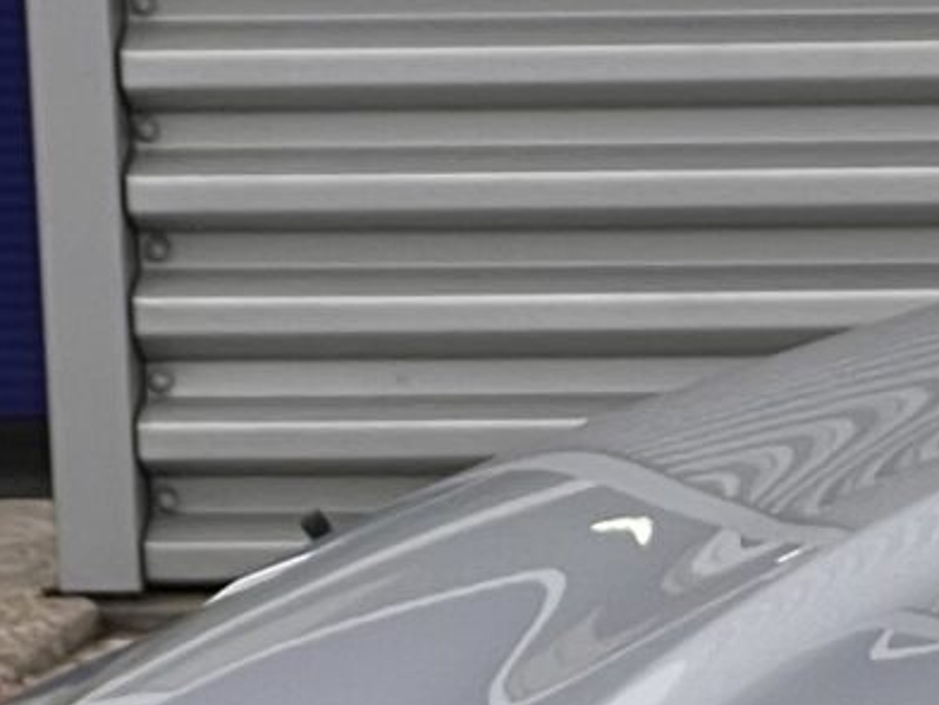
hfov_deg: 3.9
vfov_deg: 2.9
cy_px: 2093
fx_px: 13622
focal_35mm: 502
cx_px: 1505
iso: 32
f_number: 2.8
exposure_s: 1/155
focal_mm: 9
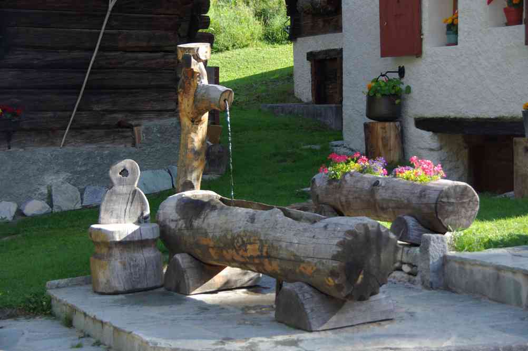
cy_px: 176
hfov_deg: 24.6
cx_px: 264
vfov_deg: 16.5
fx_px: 1209
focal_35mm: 82
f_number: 4.5
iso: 100
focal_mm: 55
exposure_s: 1/90
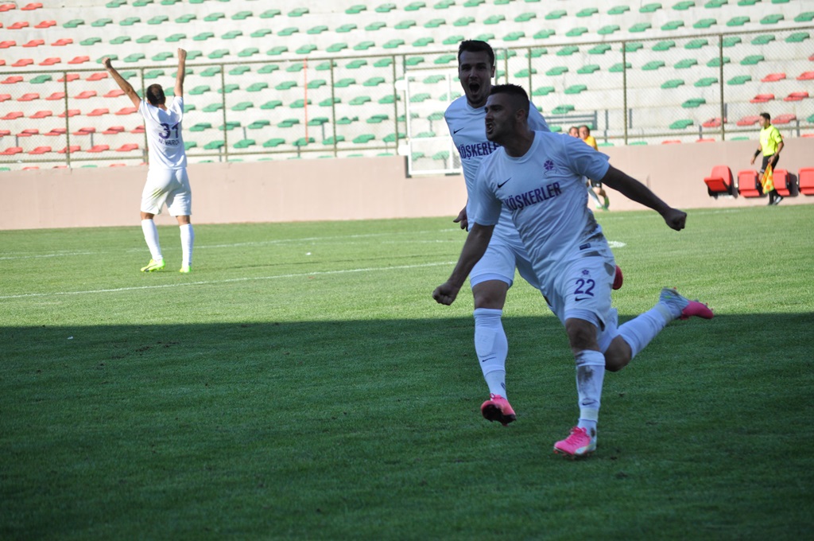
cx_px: 407
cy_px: 270
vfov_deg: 7.6
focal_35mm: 180
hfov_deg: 11.4
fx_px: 4065
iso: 400
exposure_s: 1/1250
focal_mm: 120
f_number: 5
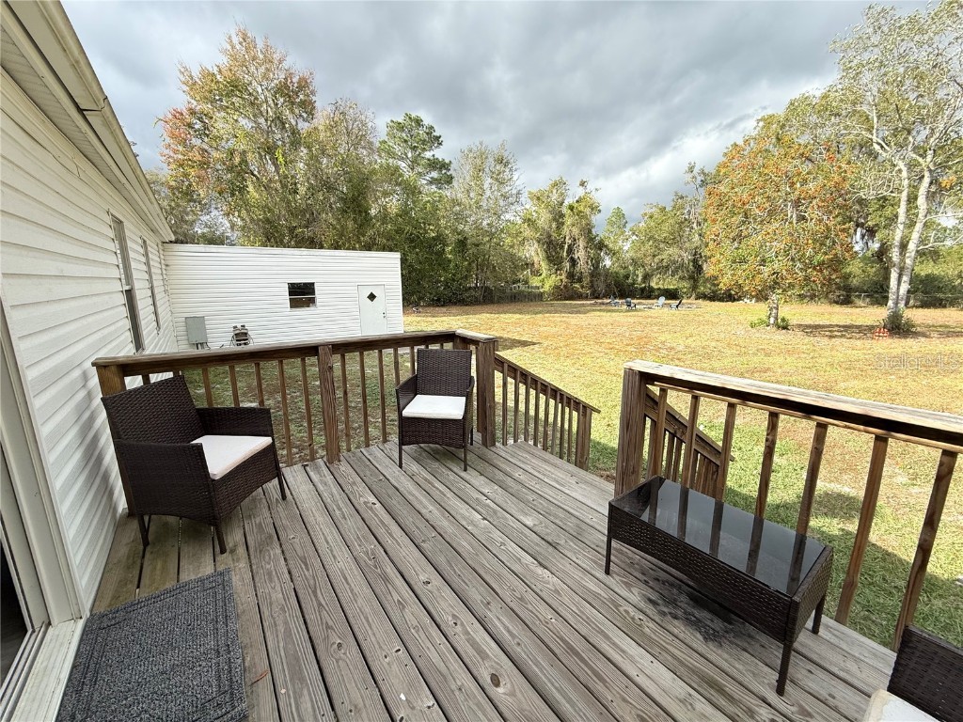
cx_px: 482
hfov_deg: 102.1
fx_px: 389
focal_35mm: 14
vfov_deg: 85.7
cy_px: 361
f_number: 2.2
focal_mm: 2.22
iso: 50
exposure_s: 1/502
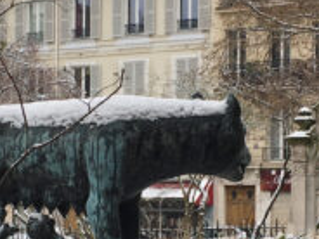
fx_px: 1115
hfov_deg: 16.3
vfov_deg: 12.2
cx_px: 163
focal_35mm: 121
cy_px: 187
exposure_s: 1/248
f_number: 2.2
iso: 25
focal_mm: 4.15
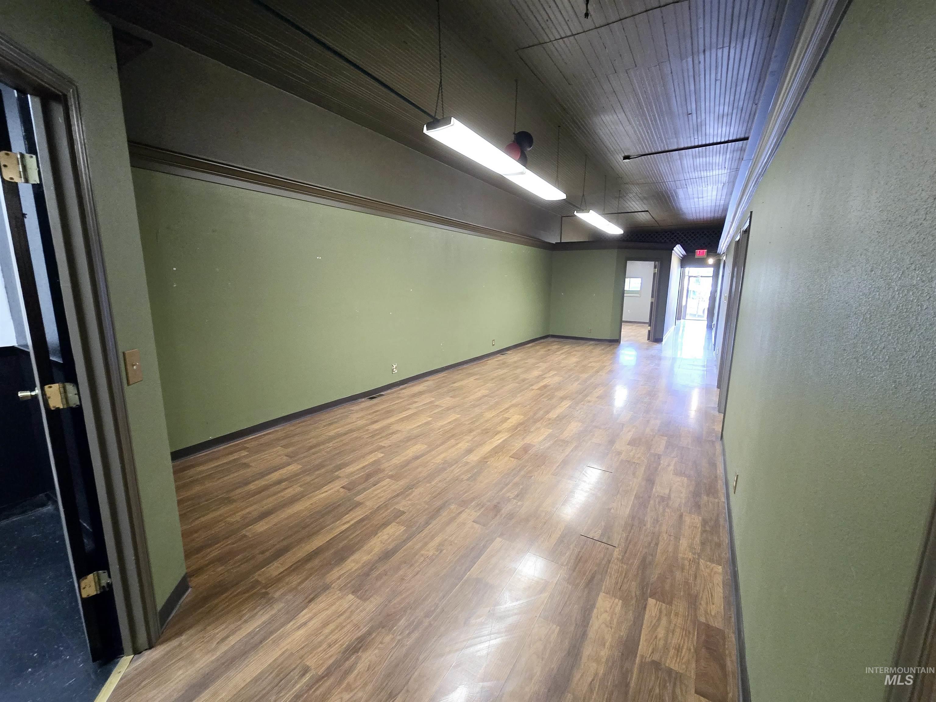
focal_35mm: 13
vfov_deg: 89.9
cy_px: 351
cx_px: 468
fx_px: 352
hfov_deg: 106.2
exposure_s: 1/51
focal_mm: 2.2
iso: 400
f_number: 2.2
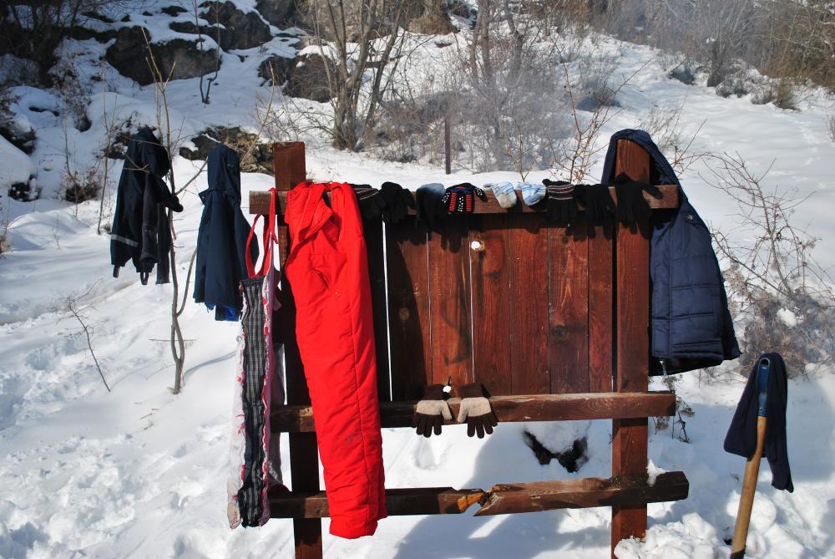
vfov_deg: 37.0
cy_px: 280
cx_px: 418
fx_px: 836
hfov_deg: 53.1
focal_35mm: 36
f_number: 4
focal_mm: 24
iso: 100
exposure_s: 1/1600
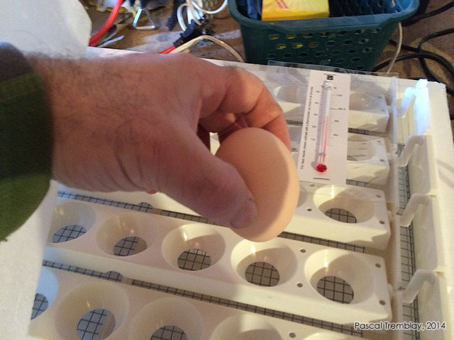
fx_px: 393
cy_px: 170
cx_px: 227
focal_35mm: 30
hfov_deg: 60.0
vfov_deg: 46.8
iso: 400
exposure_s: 1/15
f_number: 2.2
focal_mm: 4.12
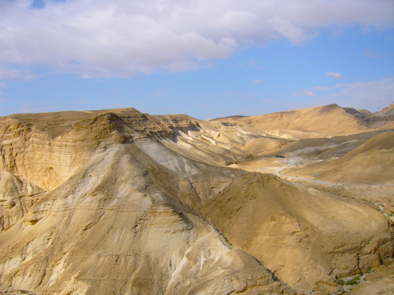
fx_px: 398
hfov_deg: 52.6
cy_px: 148
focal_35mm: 35
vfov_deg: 40.7
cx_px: 197
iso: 100
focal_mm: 5.8
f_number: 5.6
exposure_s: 1/800
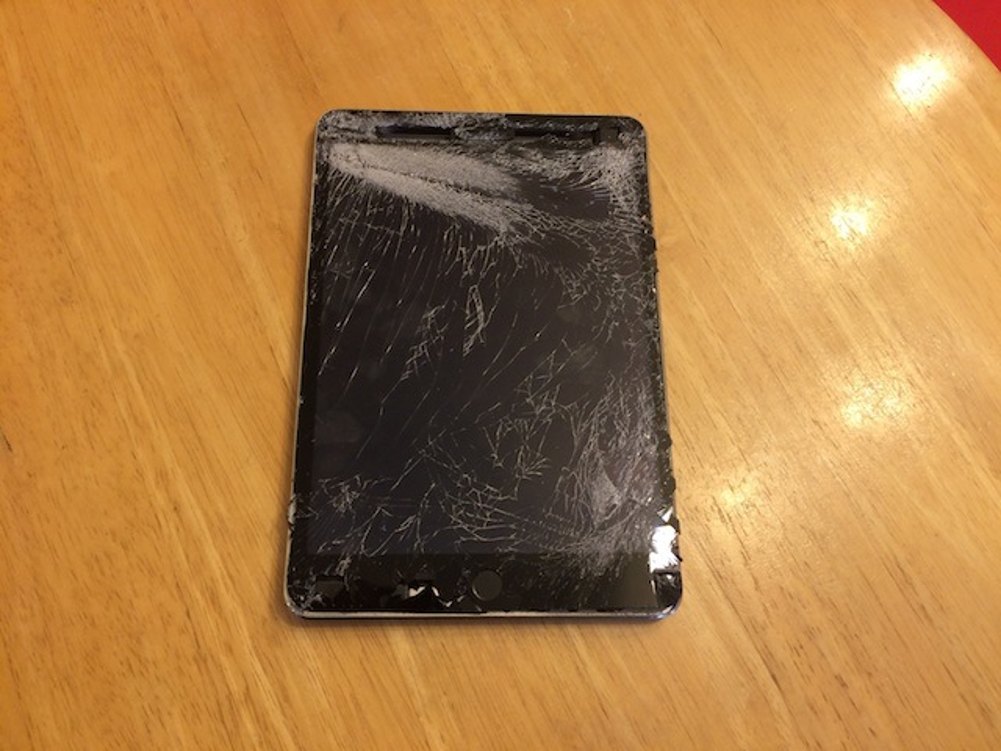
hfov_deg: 61.7
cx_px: 500
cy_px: 376
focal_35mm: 29
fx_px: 839
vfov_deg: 48.2
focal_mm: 4.15
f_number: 2.2
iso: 100
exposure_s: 1/30
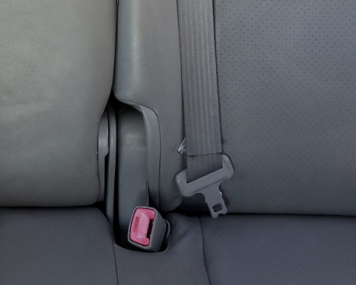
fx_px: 832
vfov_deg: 18.8
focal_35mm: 79
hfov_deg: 23.5
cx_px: 31
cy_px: -16
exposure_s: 1/120
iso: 90
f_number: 1.5
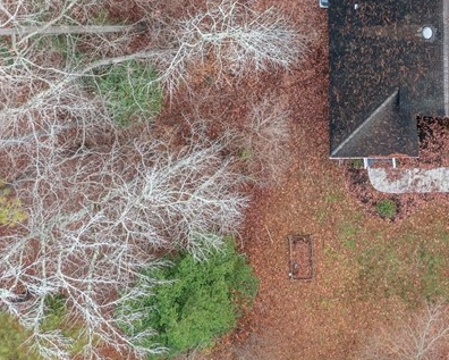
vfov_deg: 20.6
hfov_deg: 24.9
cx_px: 467
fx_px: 957
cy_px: 1
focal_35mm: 72
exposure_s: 1/640
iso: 100
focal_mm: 10.26
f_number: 2.8
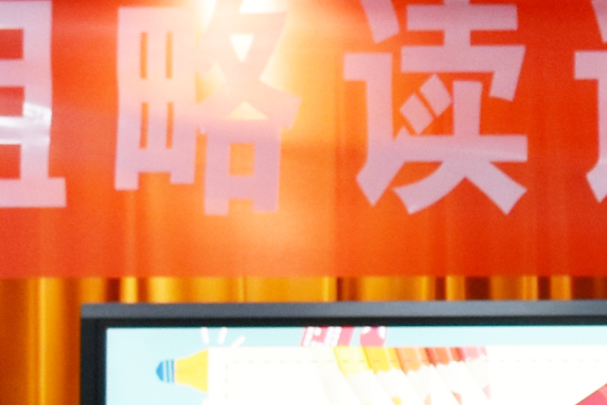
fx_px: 4277
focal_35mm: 254
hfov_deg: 7.9
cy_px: 502
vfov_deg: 5.4
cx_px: 1012
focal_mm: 23
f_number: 4.5
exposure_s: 1/100
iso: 800
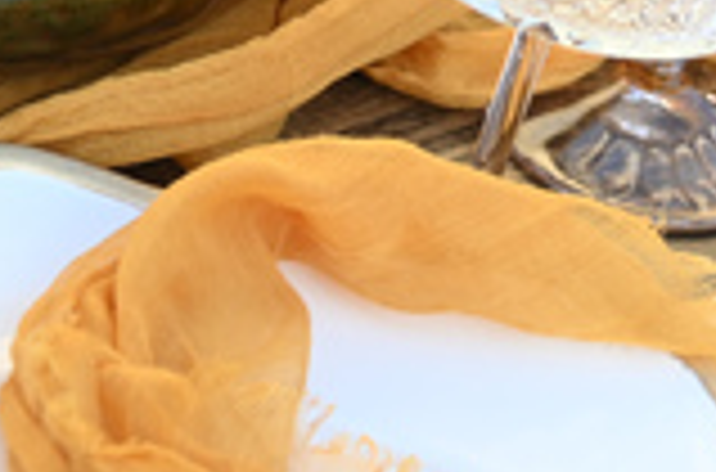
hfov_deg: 8.3
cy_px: -411
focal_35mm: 246
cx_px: 932
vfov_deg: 5.5
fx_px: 4878
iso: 400
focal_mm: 65
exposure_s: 1/400
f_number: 5
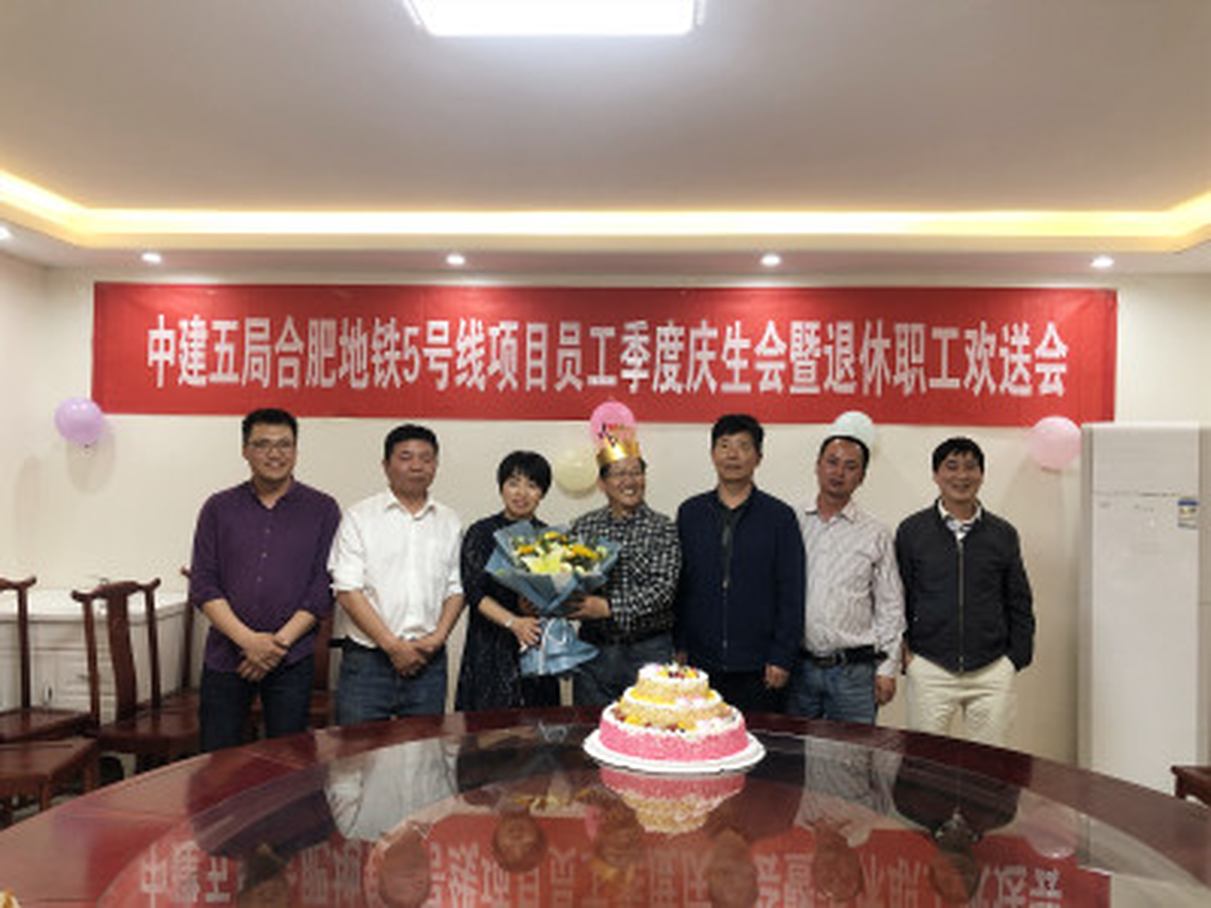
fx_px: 980
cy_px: 454
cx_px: 606
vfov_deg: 49.7
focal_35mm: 28
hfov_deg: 63.4
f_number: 1.8
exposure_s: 1/17
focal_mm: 3.99
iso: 50
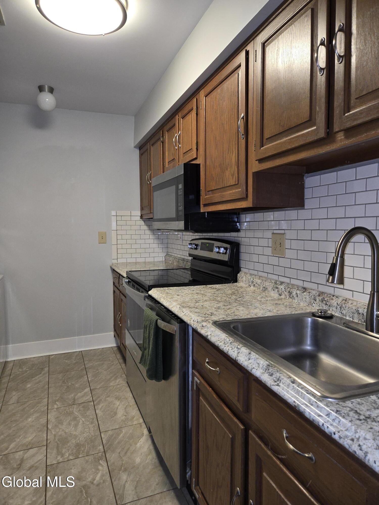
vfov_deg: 73.9
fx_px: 336
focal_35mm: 23
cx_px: 190
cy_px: 252
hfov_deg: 58.9
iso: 100
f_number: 1.8
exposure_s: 1/40
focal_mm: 5.4
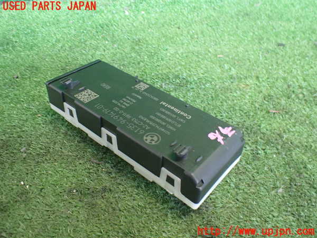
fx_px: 275
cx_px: 158
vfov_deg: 46.8
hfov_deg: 60.0
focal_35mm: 30
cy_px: 119
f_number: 2.3
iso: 800
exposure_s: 1/50
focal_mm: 5.4
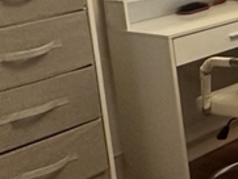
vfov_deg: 17.3
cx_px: 615
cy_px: -67
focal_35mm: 79
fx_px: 544
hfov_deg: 13.8
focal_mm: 2.22
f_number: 2.2
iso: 200
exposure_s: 1/60
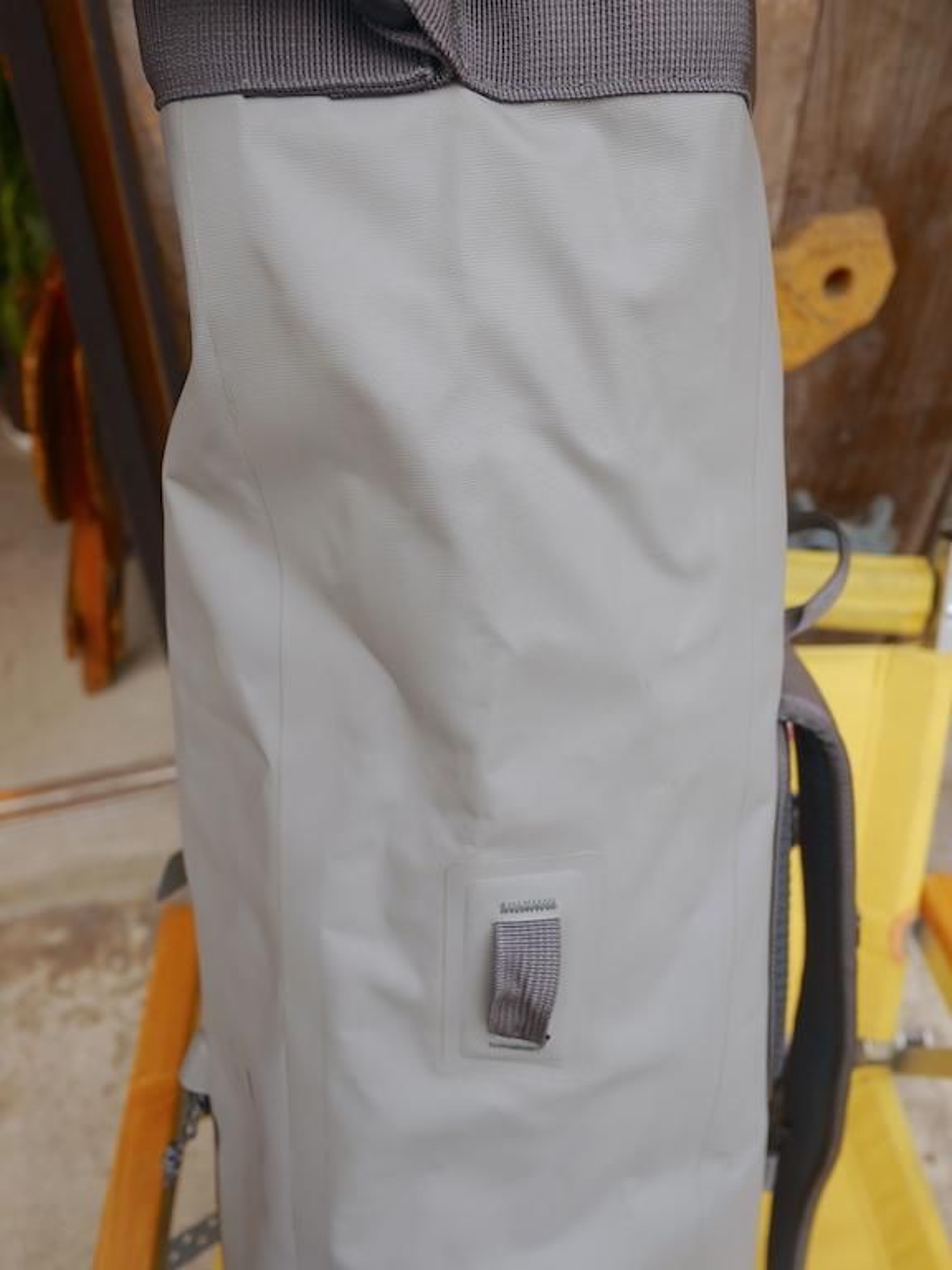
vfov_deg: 63.4
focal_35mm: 28
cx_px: 476
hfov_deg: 49.7
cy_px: 635
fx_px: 1027
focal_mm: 14
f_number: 3.2
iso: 160
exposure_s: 1/200
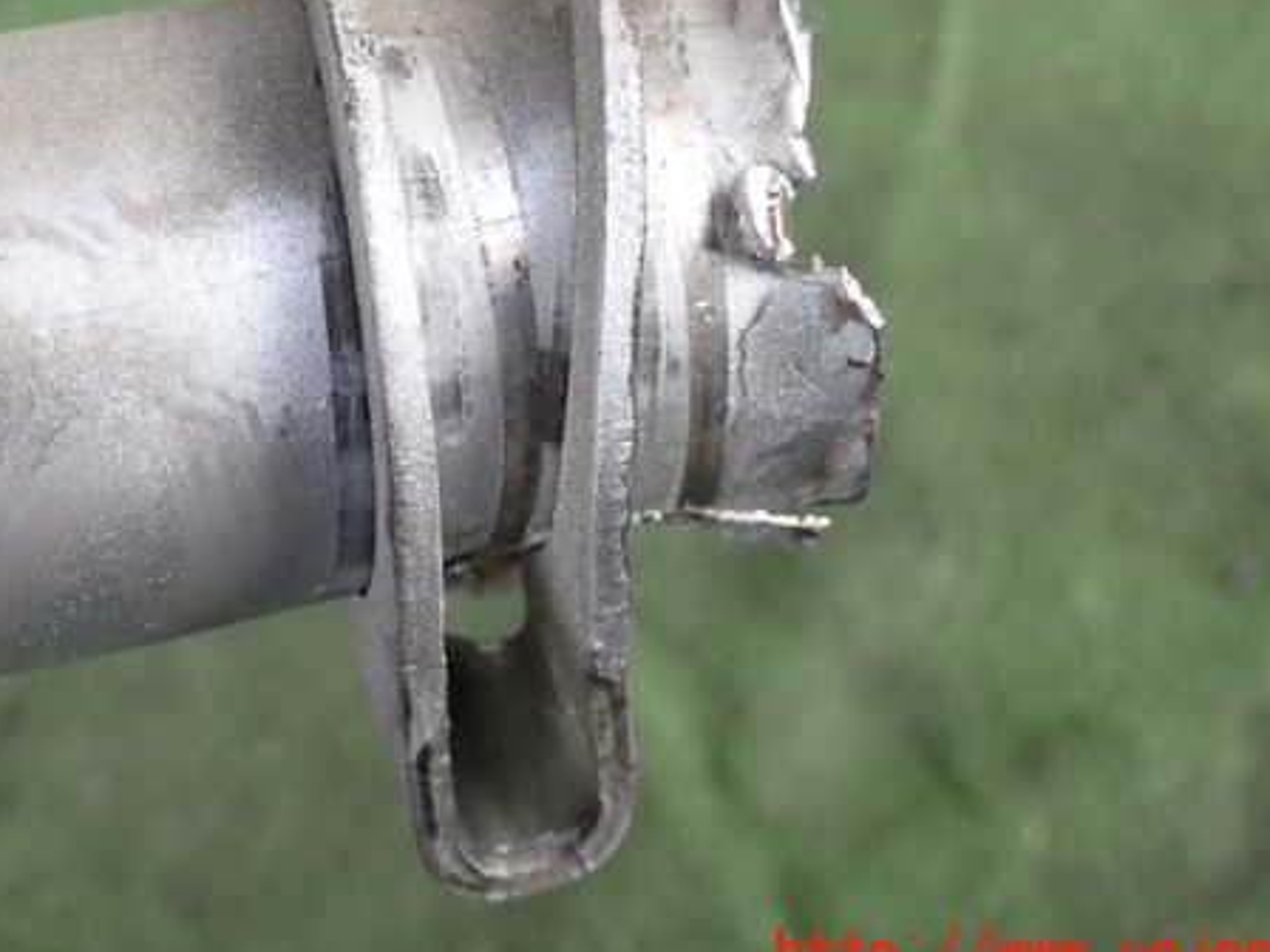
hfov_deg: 30.7
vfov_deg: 23.2
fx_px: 2311
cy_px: 354
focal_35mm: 63
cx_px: 564
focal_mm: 8.4
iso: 125
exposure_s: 1/125
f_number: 3.1
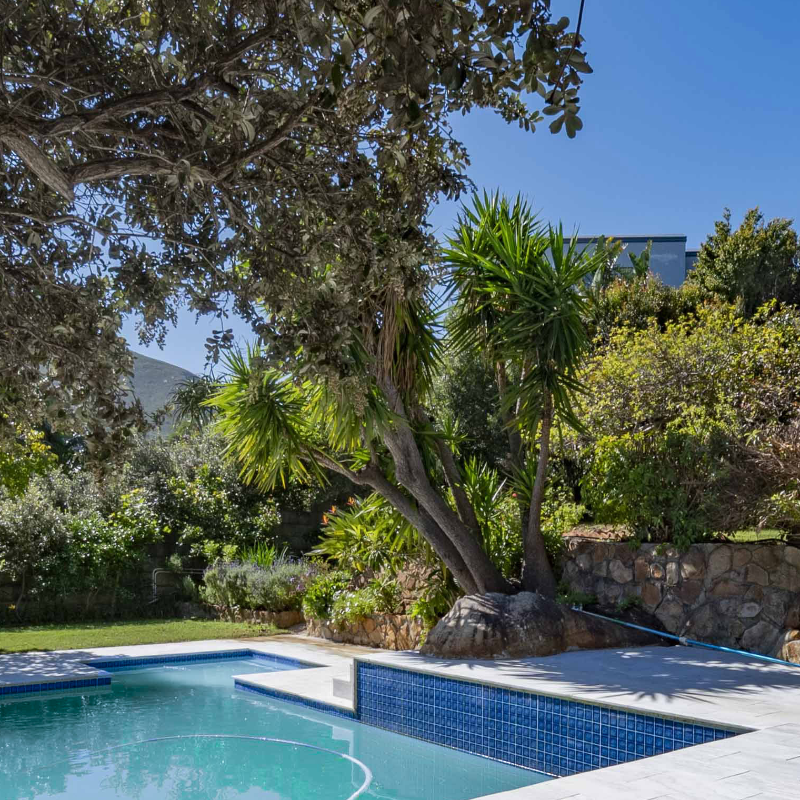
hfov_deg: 49.5
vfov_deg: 48.7
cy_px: 545
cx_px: 468
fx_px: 863
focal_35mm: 33
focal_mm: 10
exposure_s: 1/100
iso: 160
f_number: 16
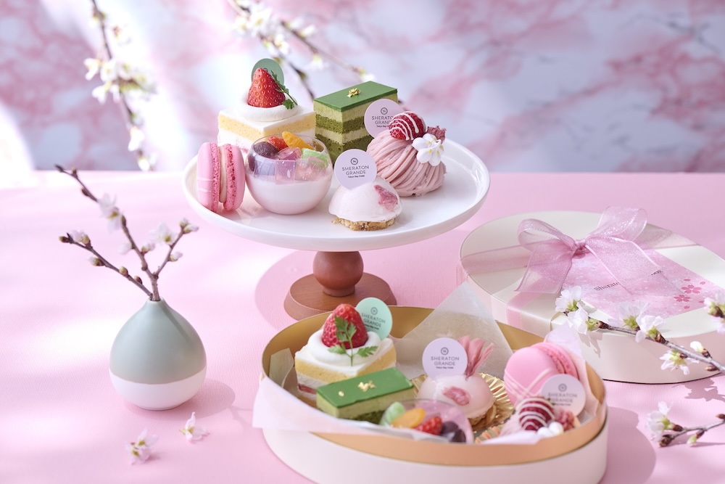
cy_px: 242
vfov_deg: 9.5
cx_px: 362
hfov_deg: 14.2
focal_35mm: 145
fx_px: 2920
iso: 400
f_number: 7.1
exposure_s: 1/160
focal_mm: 145
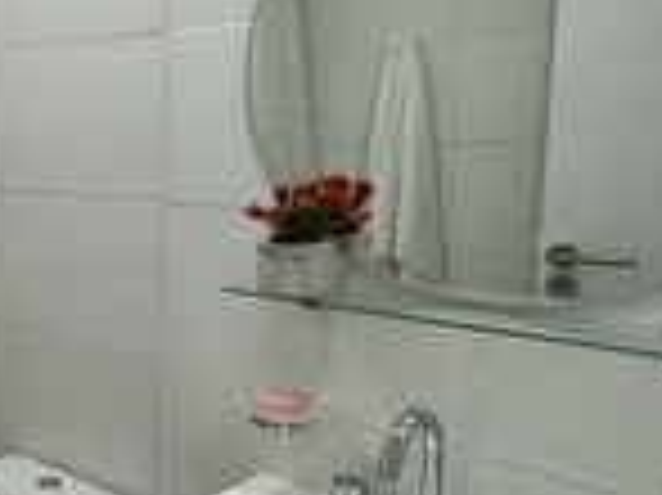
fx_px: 803
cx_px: -122
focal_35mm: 42
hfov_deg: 35.7
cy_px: 230
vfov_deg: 34.3
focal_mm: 2.22
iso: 160
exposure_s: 1/100
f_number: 2.2
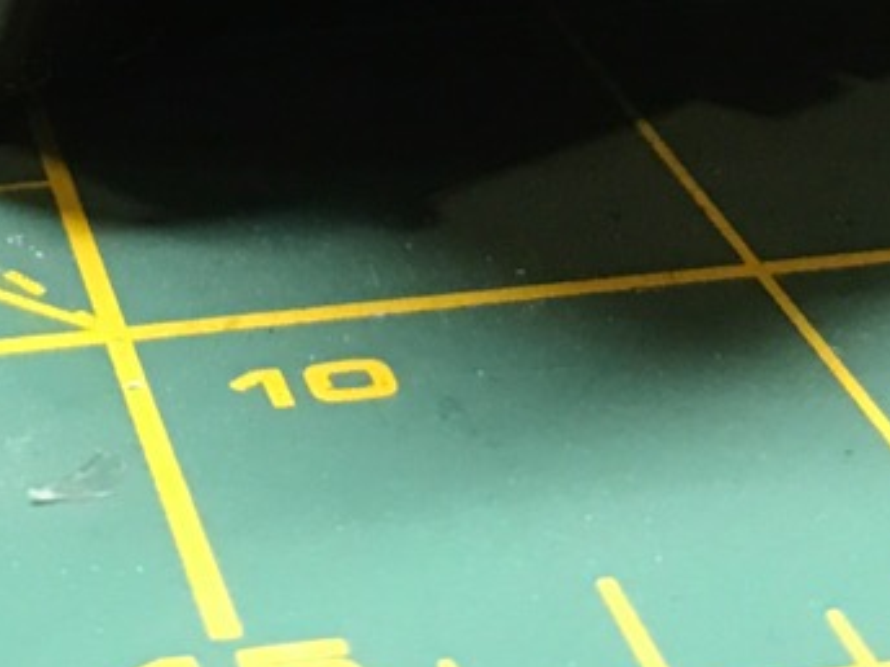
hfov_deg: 17.2
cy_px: -592
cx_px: 217
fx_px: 2931
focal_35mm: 114
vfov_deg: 11.8
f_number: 1.8
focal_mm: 3.99
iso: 50
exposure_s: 1/15
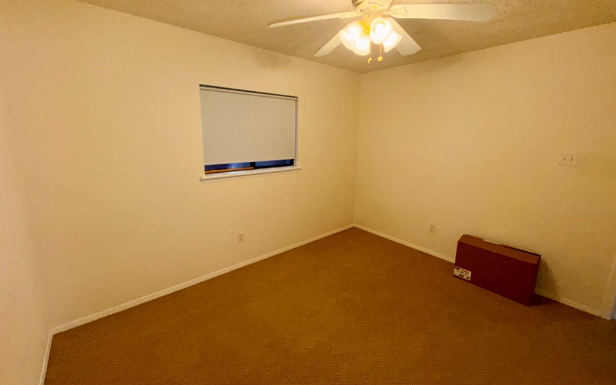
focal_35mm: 15
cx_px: 308
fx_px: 252
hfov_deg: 101.5
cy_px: 179
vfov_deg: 74.7
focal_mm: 2.22
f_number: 2.2
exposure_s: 1/120
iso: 100
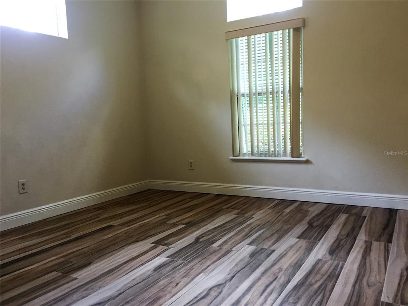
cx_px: 204
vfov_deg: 48.2
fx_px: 342
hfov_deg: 61.7
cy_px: 153
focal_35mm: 29
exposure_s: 1/30
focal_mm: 4.15
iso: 50
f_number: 2.2
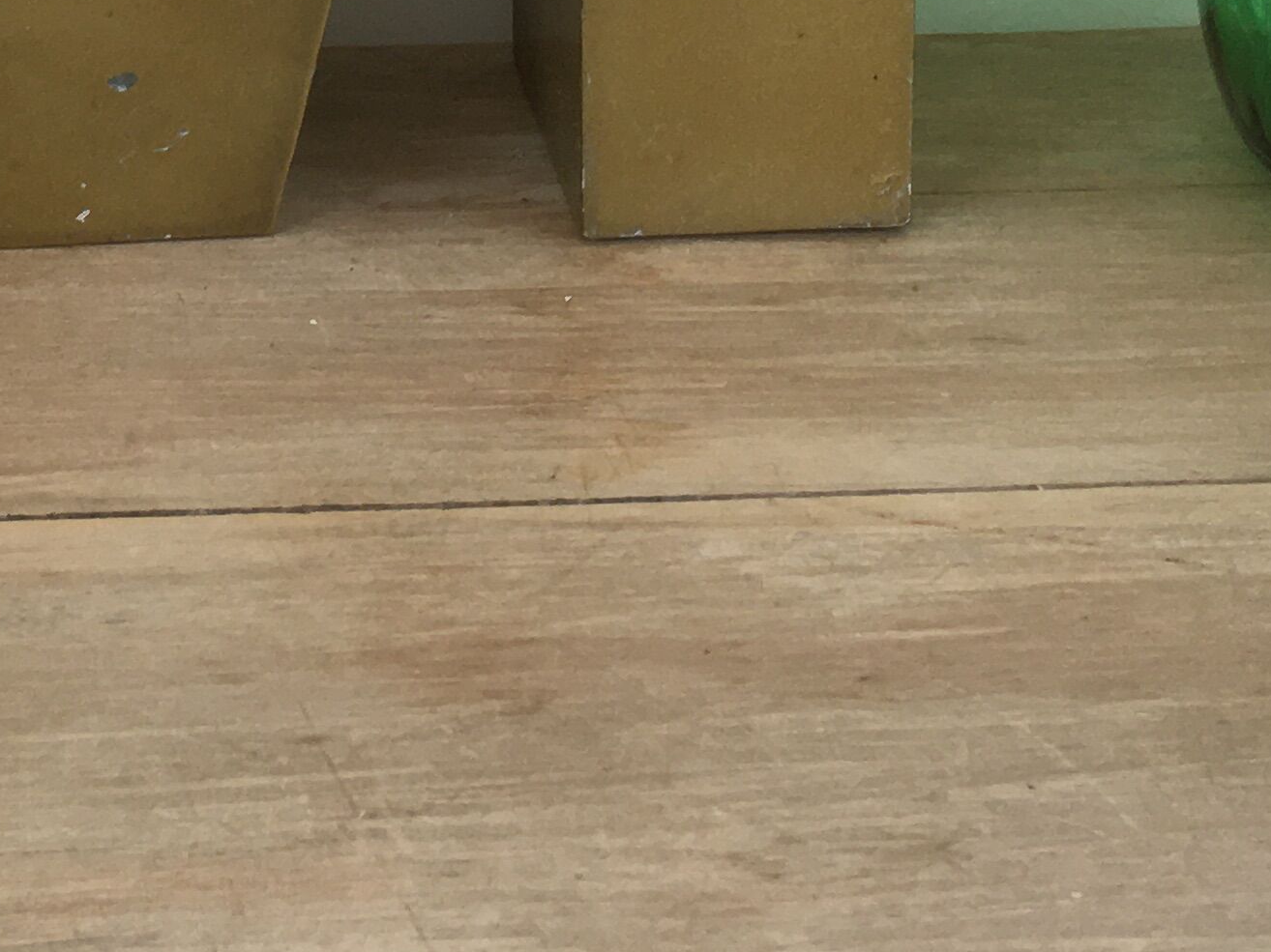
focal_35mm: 89
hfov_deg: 21.8
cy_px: -486
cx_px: 310
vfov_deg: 15.3
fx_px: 3267
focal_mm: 4.15
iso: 32
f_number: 2.2
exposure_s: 1/100
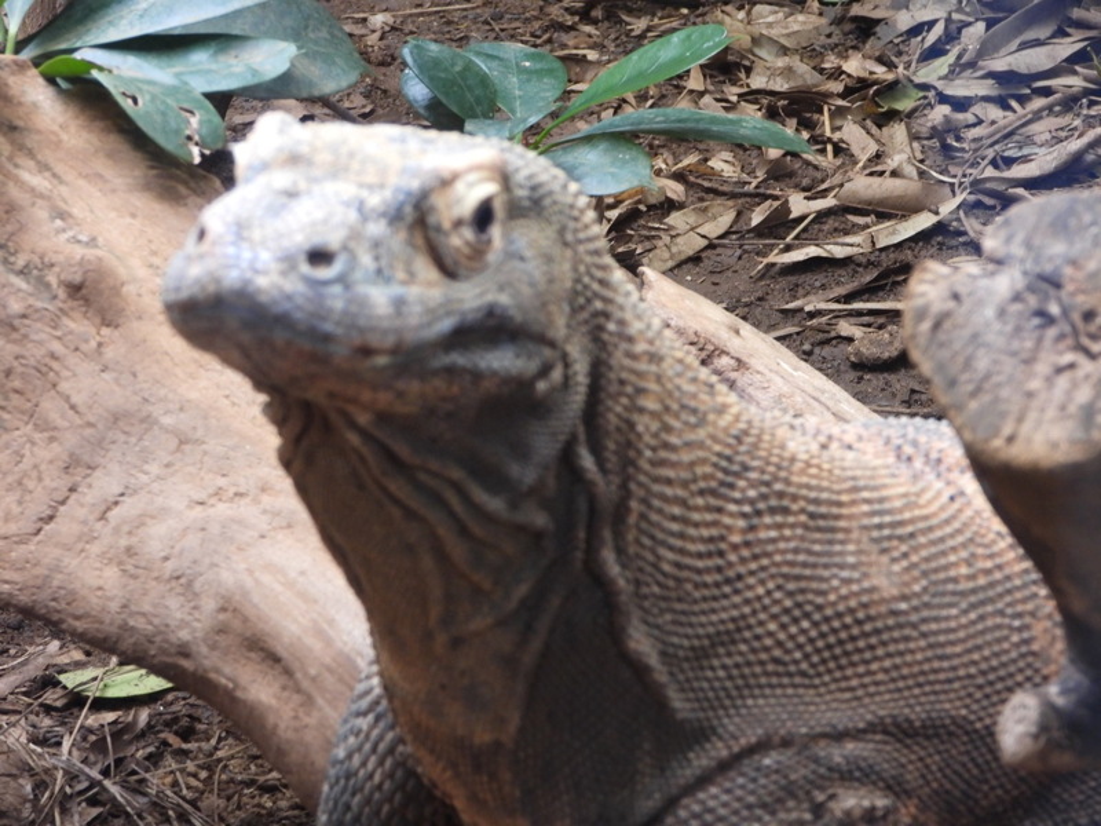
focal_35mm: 215
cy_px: 413
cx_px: 550
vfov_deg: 6.9
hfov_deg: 9.2
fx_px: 6838
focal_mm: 38.6
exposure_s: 1/25
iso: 400
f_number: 4.5
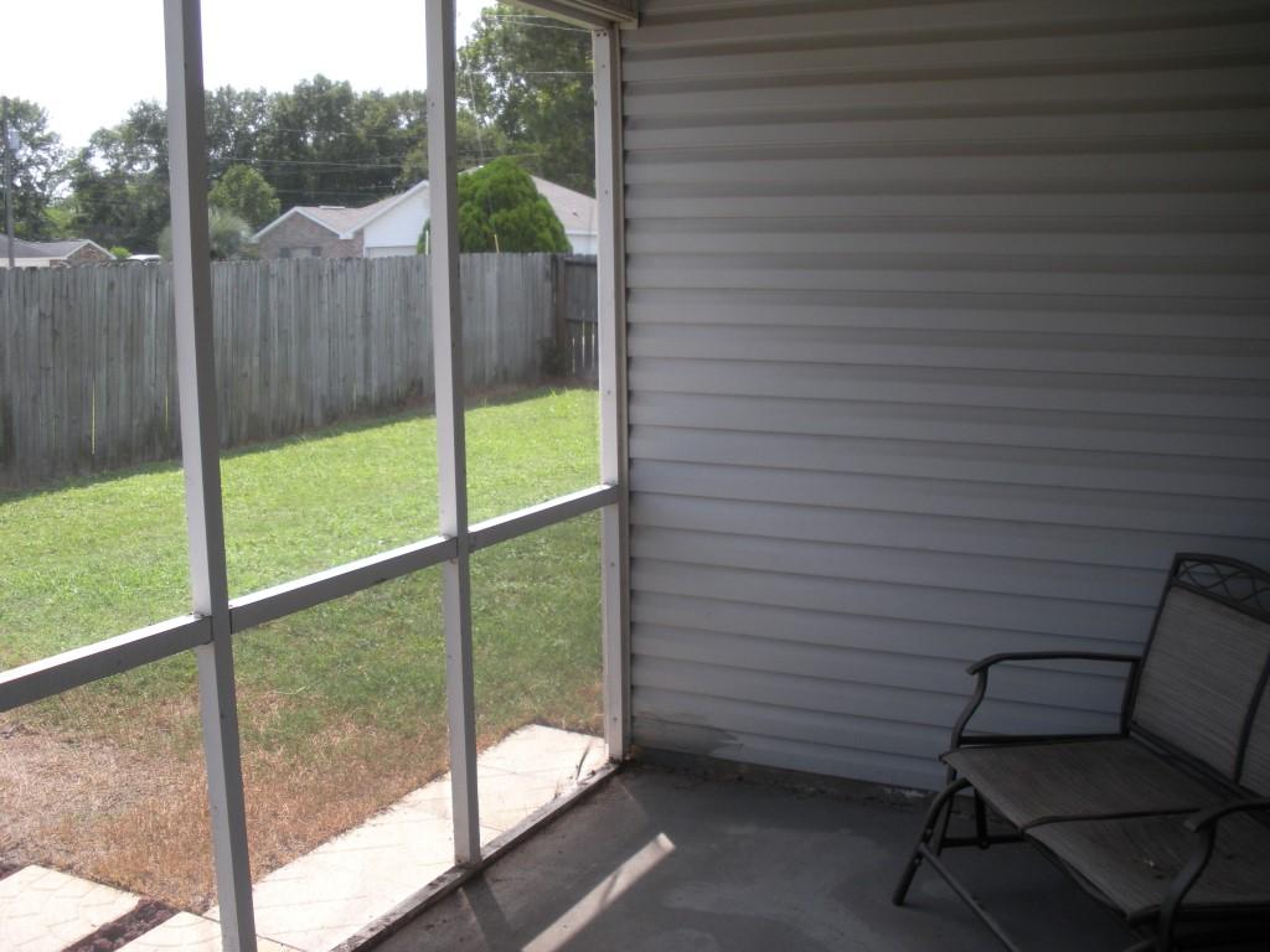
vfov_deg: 39.7
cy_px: 476
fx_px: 1321
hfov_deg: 51.4
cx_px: 635
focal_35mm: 36
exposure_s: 1/130
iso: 64
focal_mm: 6.3
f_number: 3.5
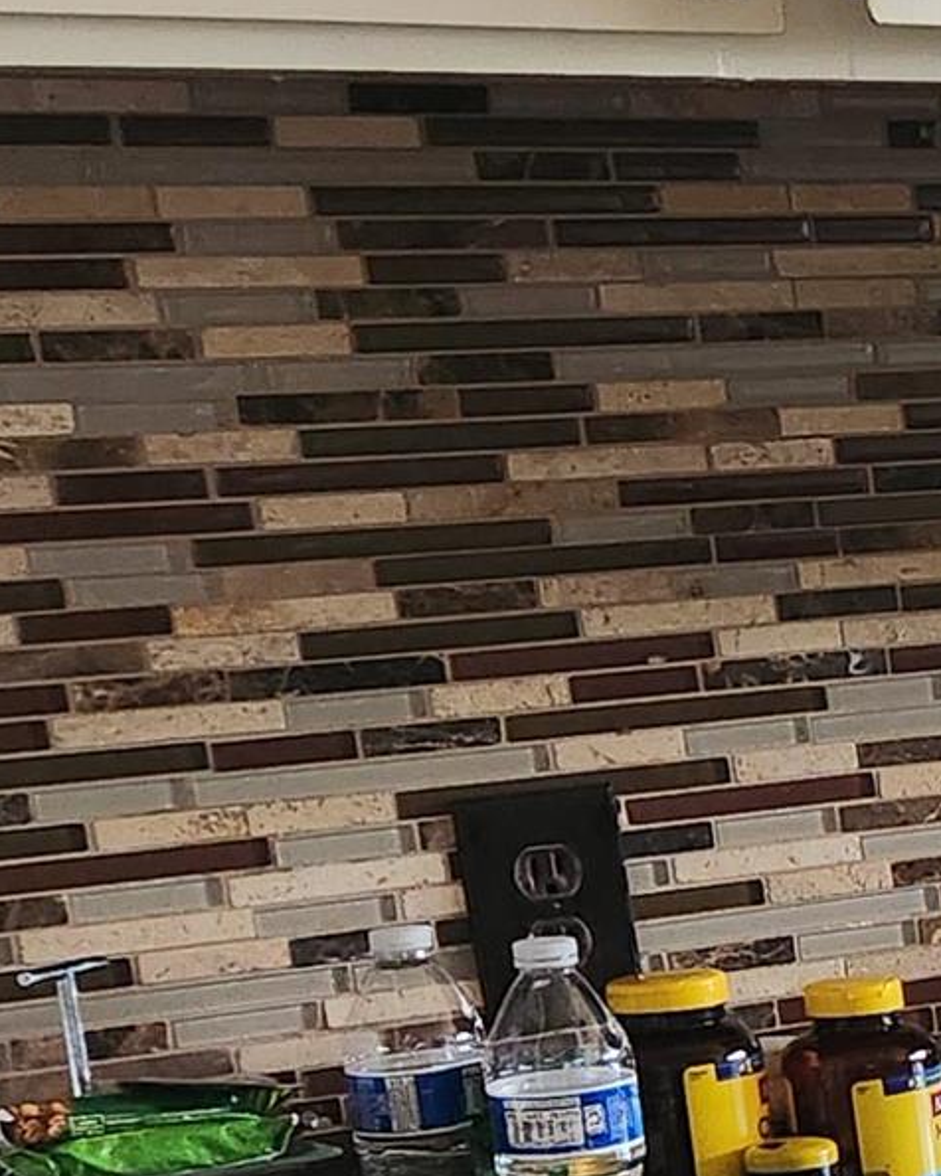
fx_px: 4038
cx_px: 2606
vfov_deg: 16.2
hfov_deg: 10.4
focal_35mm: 116
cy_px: 1190
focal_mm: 5.4
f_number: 1.8
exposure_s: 1/100
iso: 320
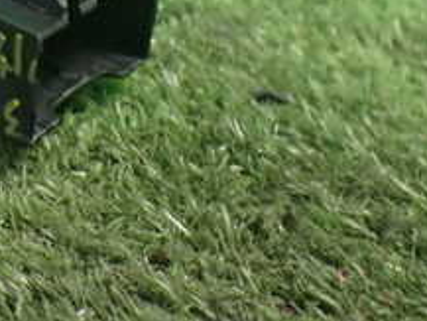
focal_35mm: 83
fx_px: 1024
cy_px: -37
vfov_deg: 17.2
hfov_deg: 22.4
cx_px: -28
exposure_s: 1/30
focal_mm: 5.4
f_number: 2.3
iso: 800
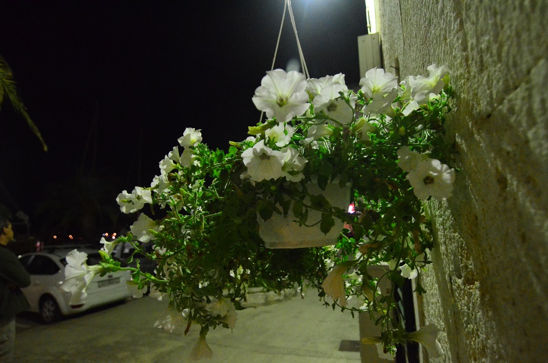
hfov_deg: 85.6
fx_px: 296
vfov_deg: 63.0
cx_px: 274
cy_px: 182
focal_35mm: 20
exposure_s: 1/30
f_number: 4
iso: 6400
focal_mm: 13
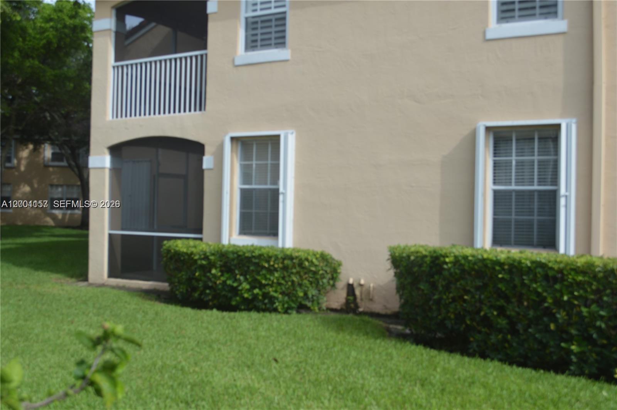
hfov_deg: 53.2
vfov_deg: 36.8
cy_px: 205
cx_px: 308
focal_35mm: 36
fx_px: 616
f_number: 7.1
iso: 100
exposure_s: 1/200
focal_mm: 24
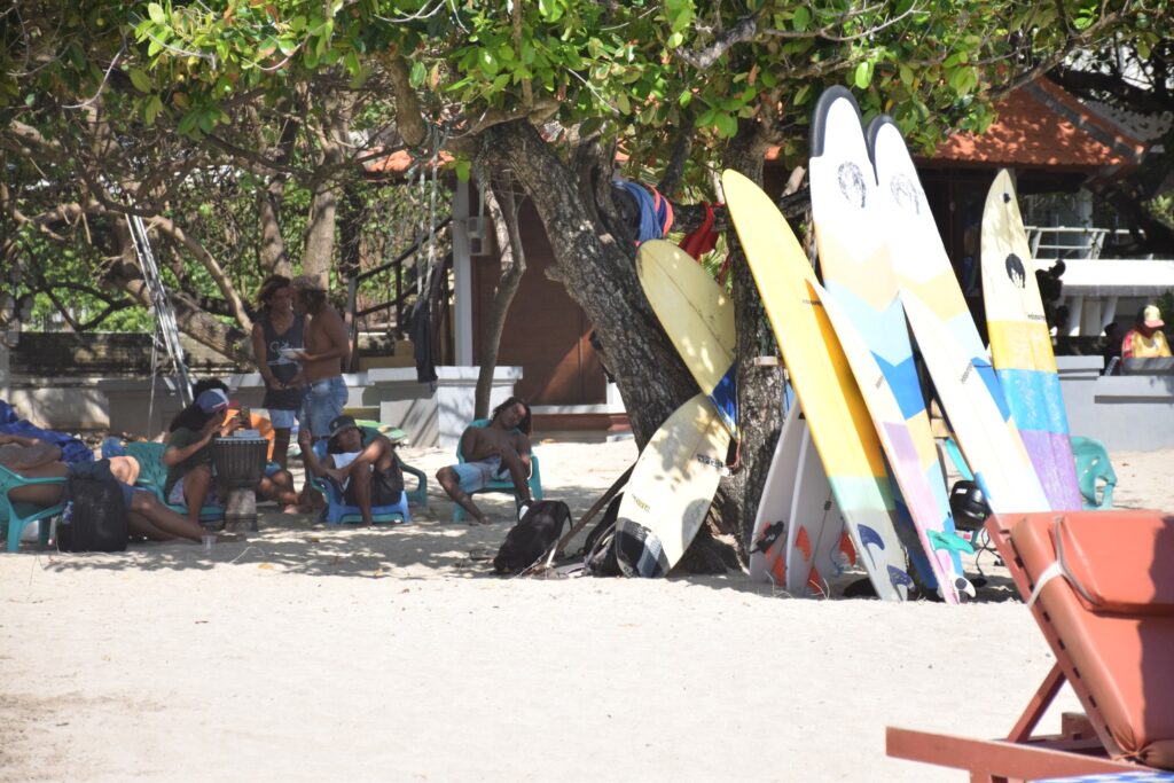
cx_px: 587
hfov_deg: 15.2
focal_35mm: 135
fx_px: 4403
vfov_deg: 10.2
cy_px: 392
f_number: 5.3
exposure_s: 1/4000
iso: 1250
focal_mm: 90
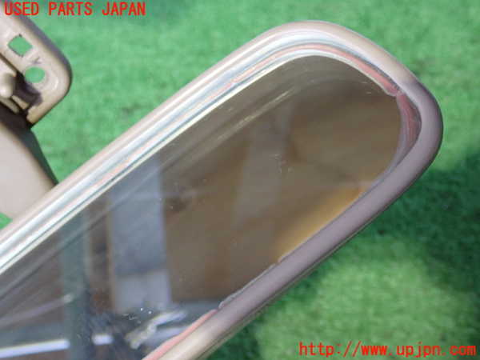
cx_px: 240
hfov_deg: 40.4
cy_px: 180
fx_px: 652
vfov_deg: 30.9
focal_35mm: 47
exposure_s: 1/15
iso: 800
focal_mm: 8.4
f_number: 3.1
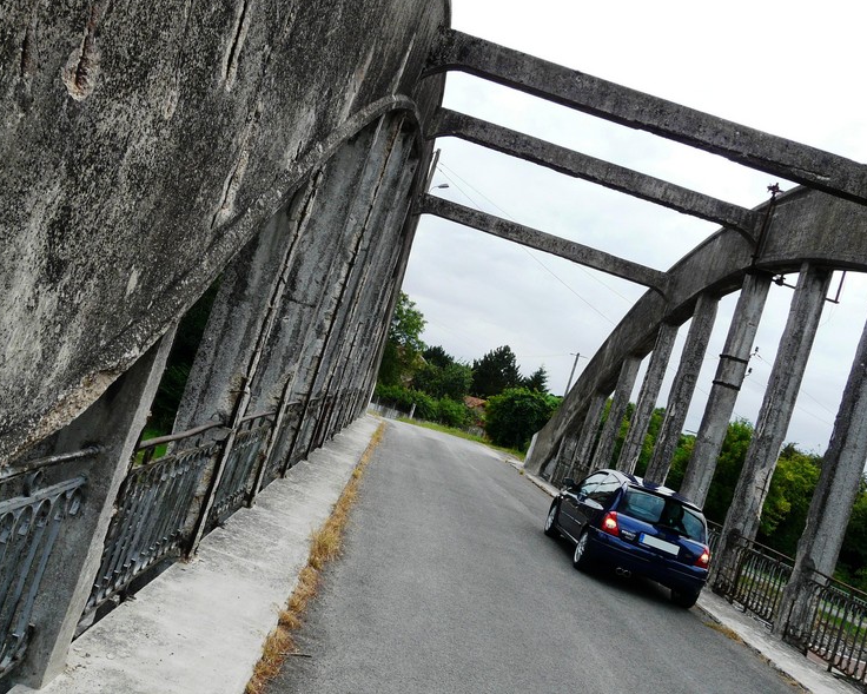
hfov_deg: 51.5
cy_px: 342
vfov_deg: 42.2
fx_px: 898
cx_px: 421
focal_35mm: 35
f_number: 4.5
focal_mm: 5.4
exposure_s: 1/250
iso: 100
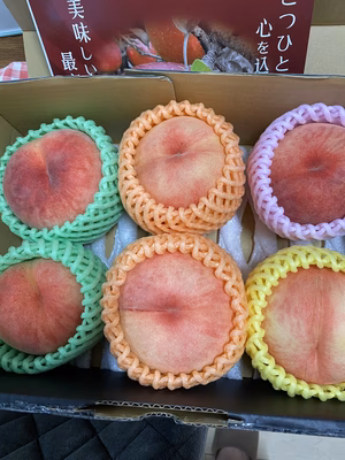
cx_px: 172
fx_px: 346
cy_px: 230
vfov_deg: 67.3
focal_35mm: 26
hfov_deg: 53.1
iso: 100
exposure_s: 1/50
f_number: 1.8
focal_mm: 4.25
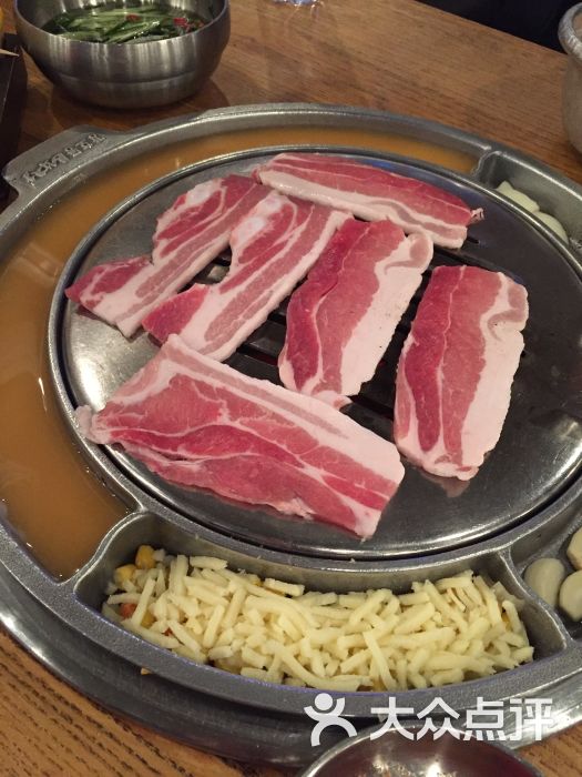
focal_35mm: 29
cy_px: 388
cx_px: 291
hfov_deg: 48.2
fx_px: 650
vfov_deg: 61.7
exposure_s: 1/17
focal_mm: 4.15
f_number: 2.2
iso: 320
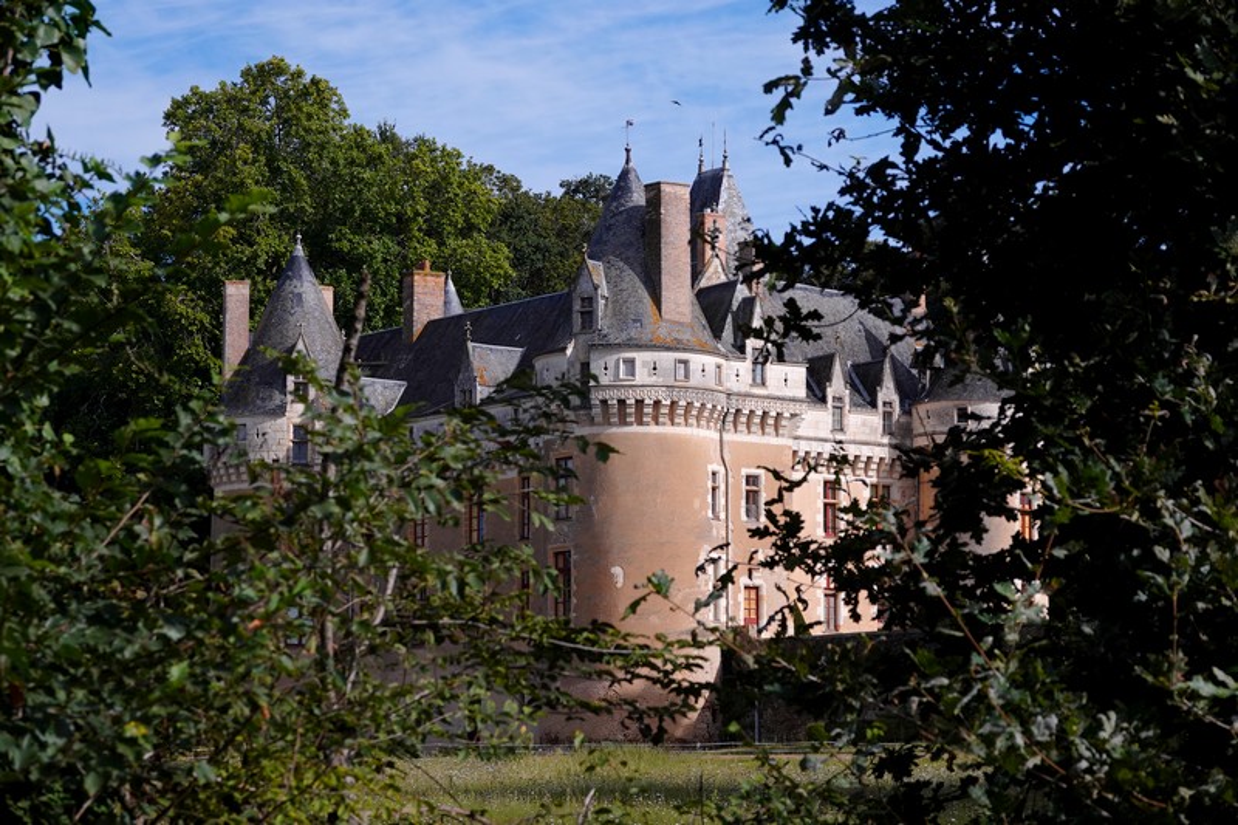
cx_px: 619
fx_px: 3954
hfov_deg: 17.8
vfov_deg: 11.9
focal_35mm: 115
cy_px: 412
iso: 100
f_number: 4.5
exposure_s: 1/1000
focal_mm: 42.08
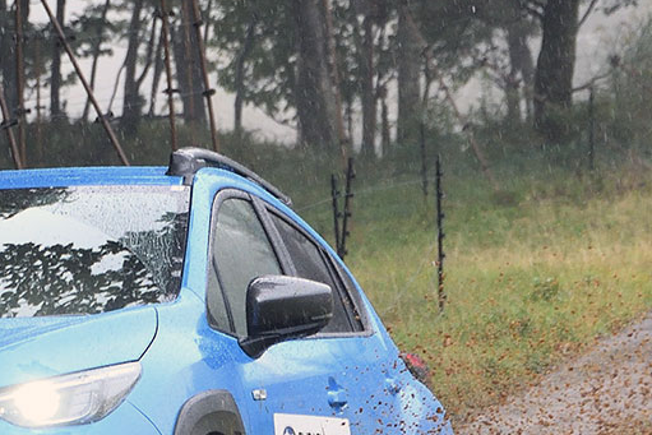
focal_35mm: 264
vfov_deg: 5.2
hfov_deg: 7.8
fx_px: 4786
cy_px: 394
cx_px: 19
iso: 1000
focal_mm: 75
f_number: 8
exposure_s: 1/500
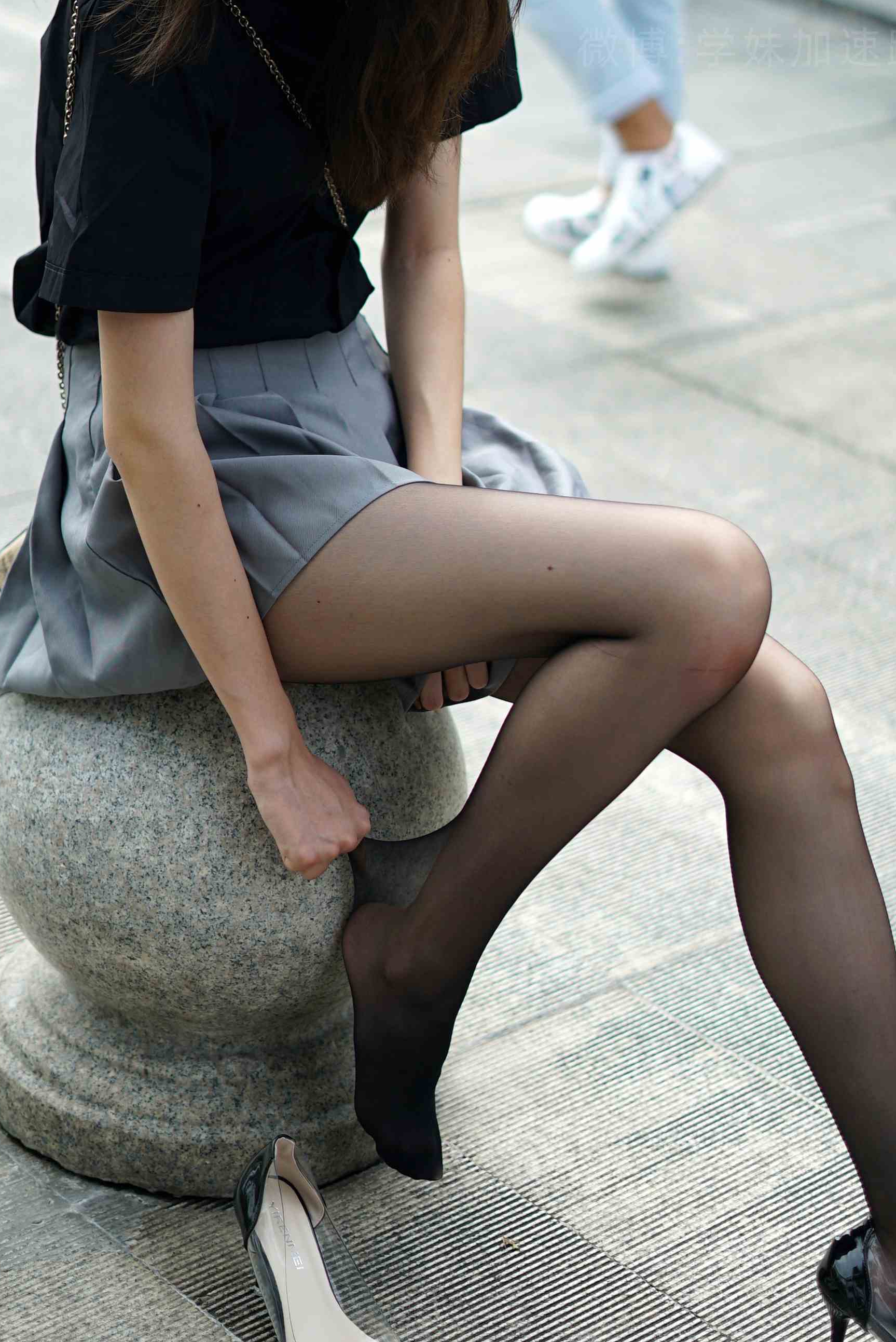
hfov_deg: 16.7
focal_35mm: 82
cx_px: 503
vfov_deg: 24.7
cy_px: 509
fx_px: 3057
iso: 200
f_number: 1.8
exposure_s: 1/3200
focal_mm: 50
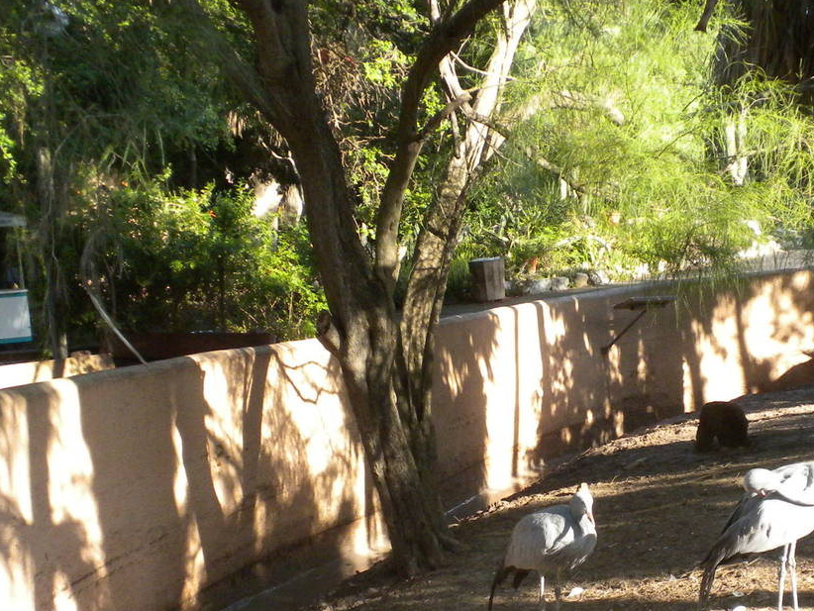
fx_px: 1694
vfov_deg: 20.1
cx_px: 551
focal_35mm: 72
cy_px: 526
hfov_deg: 26.9
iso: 250
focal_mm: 6.6
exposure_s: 1/383
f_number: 3.5
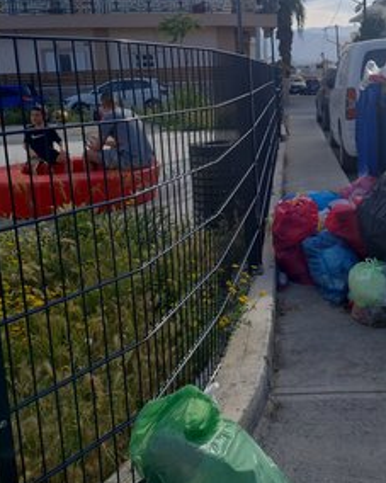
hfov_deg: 33.8
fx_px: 614
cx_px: 314
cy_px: 195
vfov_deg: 42.7
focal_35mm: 43
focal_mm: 4.71
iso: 100
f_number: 1.7
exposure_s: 1/823
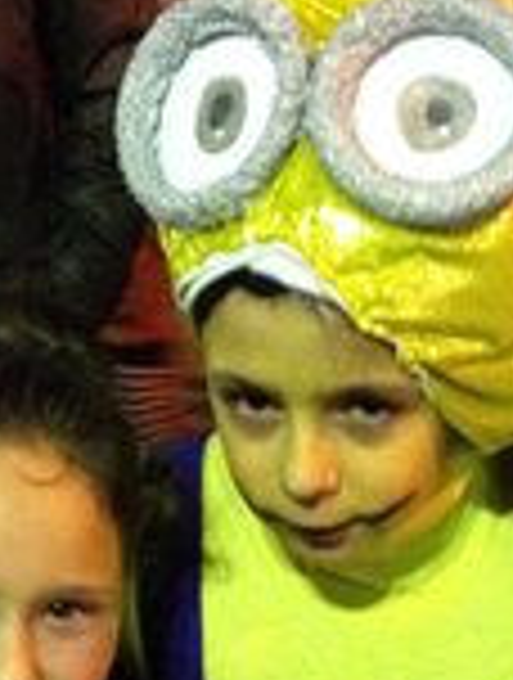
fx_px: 2184
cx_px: 356
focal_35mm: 111
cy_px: 639
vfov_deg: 17.4
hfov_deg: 13.4
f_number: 2.4
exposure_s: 1/15
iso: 800
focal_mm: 4.28
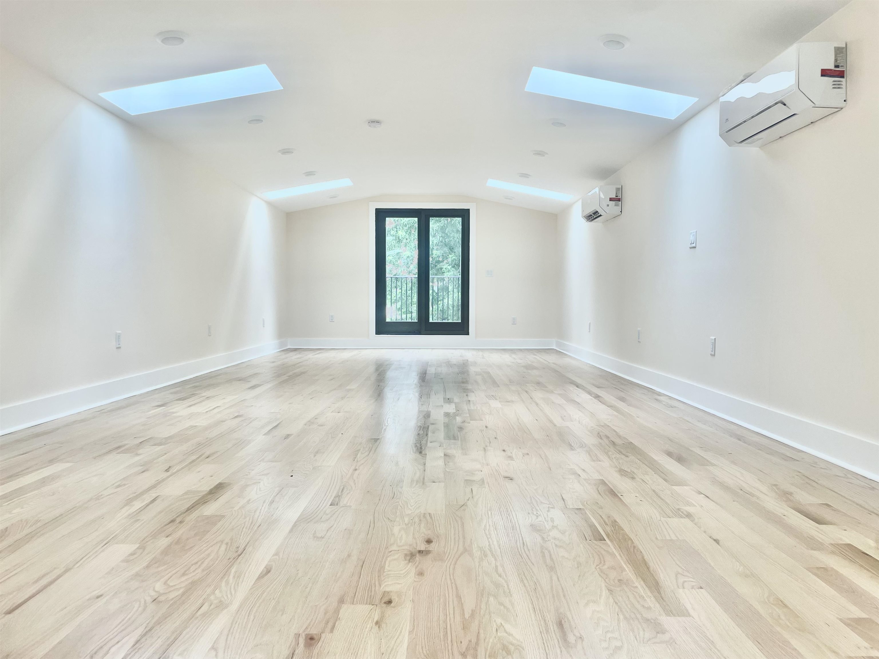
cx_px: 440
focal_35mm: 26
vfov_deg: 53.1
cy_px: 330
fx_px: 660
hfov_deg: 67.3
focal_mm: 4.2
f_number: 1.6
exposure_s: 1/136
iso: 32
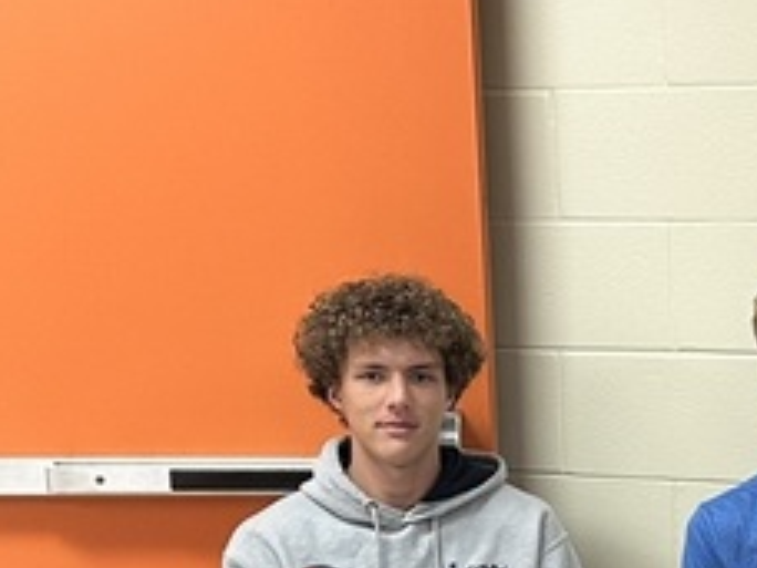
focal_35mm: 108
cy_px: 661
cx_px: 913
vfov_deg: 13.4
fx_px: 2362
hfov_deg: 17.4
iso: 125
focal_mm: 6.86
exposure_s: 1/60
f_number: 1.78
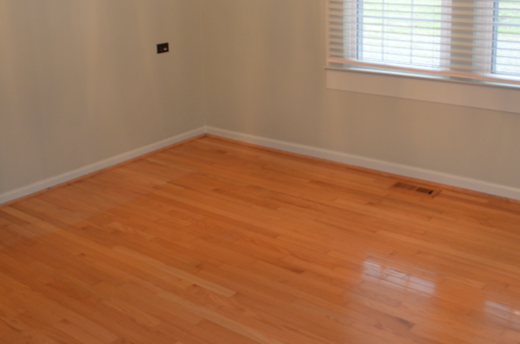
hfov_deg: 44.6
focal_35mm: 44
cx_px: 276
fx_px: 634
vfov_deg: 29.9
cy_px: 86
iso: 720
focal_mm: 18
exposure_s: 1/60
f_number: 3.5
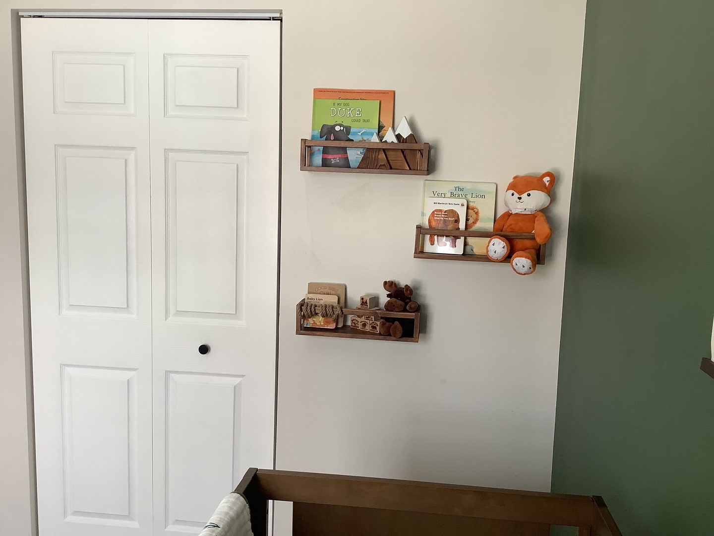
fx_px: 639
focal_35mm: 31
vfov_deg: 45.4
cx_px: 357
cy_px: 268
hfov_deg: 58.4
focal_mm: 3.3
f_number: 2.4
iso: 64
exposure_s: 1/60
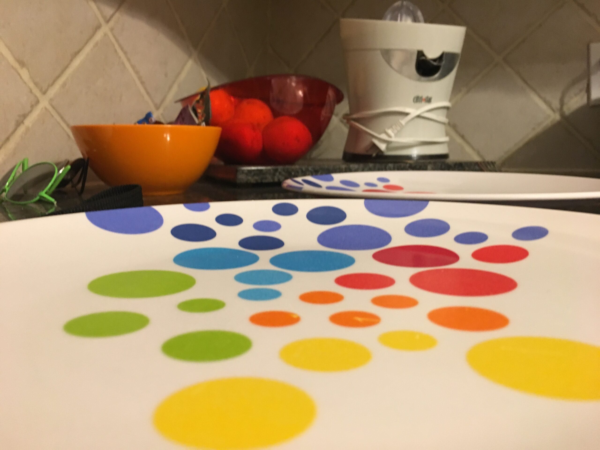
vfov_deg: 48.2
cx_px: 300
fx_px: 503
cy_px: 225
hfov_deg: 61.7
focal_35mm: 29
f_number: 2.2
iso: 200
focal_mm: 4.15
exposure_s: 1/17
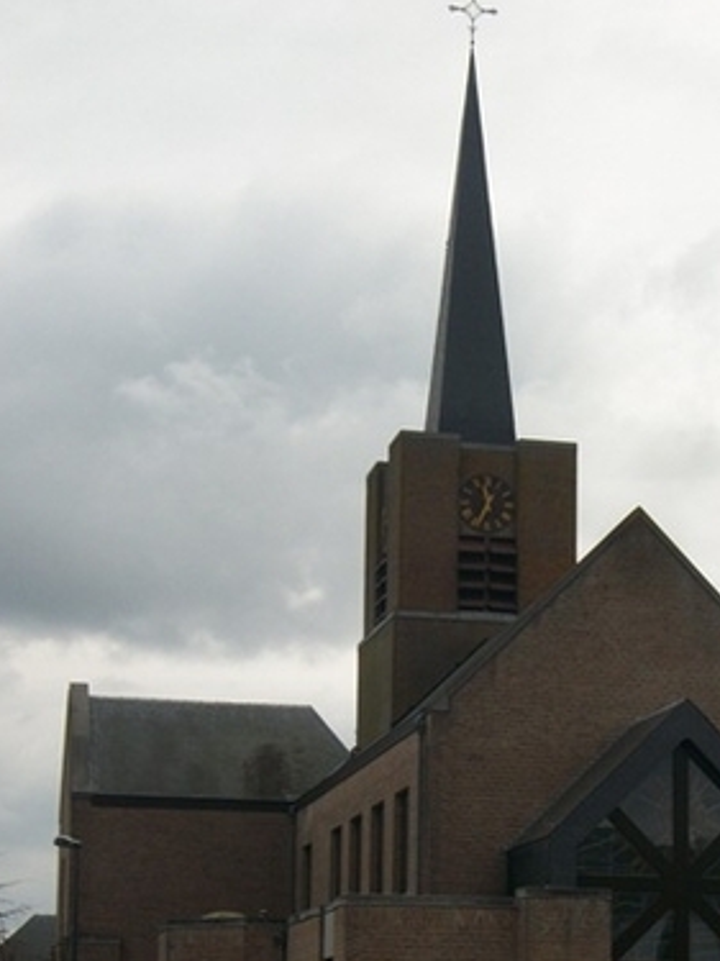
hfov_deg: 18.3
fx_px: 2220
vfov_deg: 24.1
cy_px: 753
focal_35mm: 80
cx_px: 510
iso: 80
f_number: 11.2
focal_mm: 8.8
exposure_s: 1/160
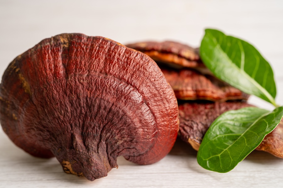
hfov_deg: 39.6
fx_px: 393
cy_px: 94
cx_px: 142
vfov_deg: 27.0
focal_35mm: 50
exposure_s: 1/80
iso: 100
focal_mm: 50
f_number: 5.6
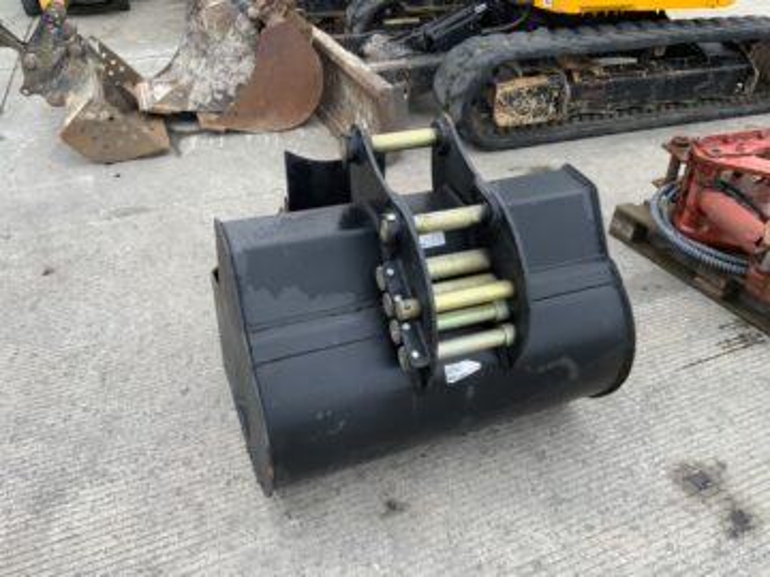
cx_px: 385
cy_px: 288
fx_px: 645
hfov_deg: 61.7
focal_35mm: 29
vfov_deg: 48.2
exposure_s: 1/122
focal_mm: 3
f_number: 1.8
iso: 16
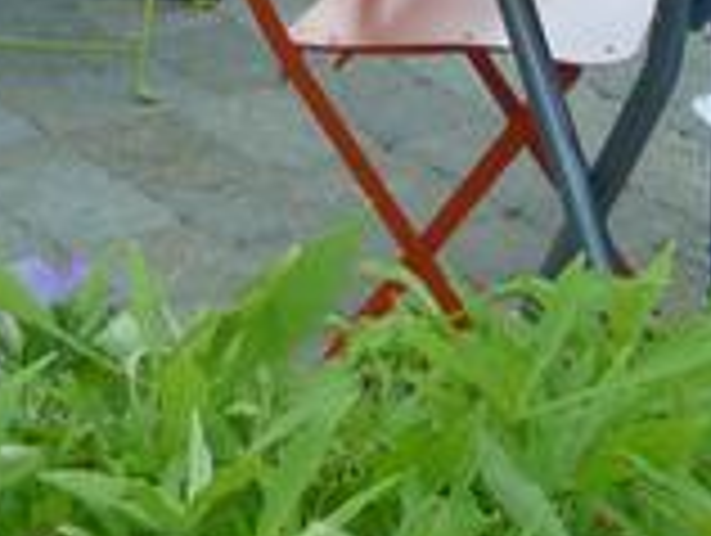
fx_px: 3332
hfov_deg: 12.2
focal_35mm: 162
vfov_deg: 8.7
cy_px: -500
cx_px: 216
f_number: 3.5
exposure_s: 1/30
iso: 100
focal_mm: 5.3
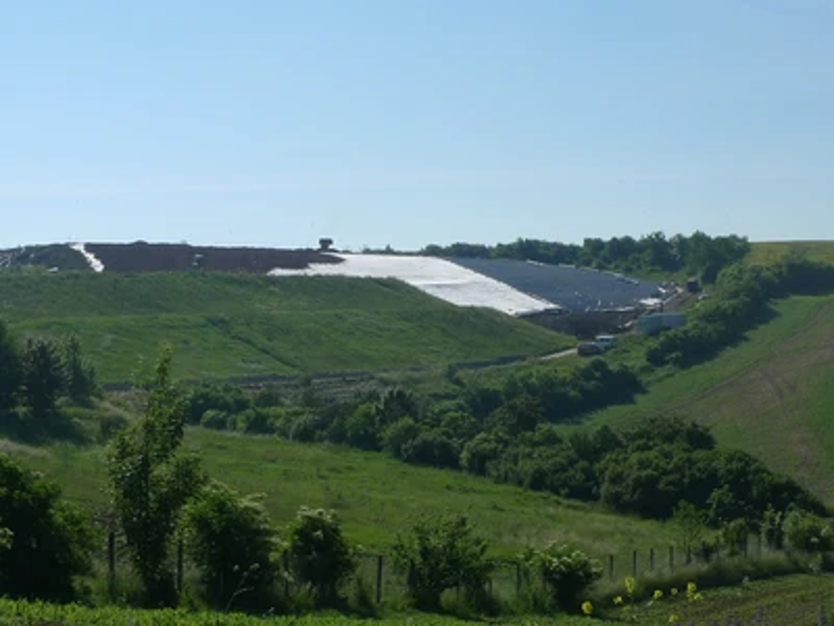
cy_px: 313
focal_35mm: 73
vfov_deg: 20.2
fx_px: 1759
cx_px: 417
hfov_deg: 26.7
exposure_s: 1/500
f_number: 7.1
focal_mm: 8.8
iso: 80
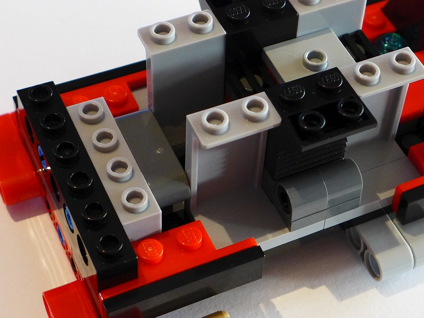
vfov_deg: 17.2
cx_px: 282
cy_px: 158
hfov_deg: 22.7
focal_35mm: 86
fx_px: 1053
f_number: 2.8
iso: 400
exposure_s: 1/10
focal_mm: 9.8
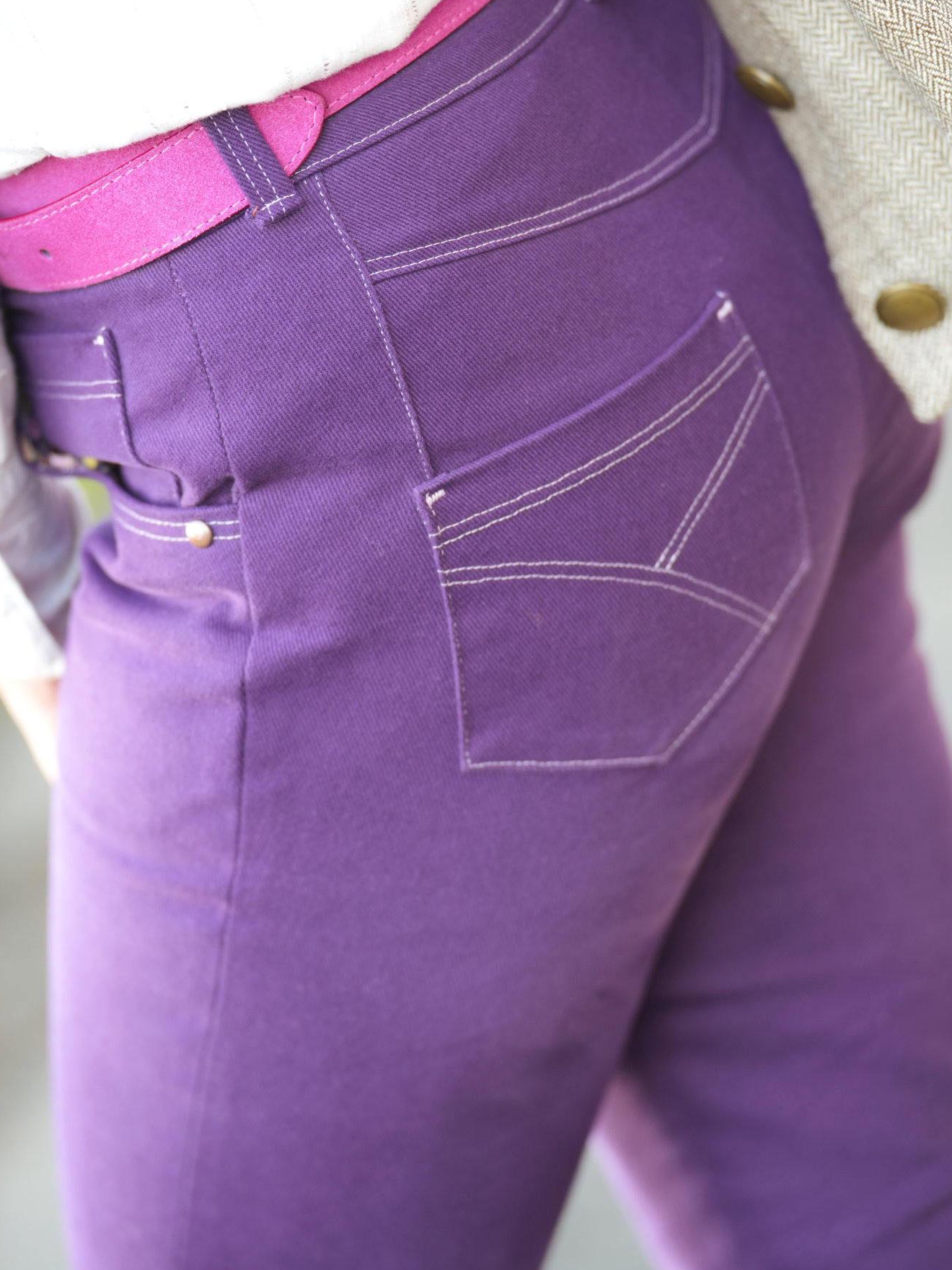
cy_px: 557
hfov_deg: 12.6
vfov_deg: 16.7
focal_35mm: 118
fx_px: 4327
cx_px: 473
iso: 250
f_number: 2.8
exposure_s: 1/160
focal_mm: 108
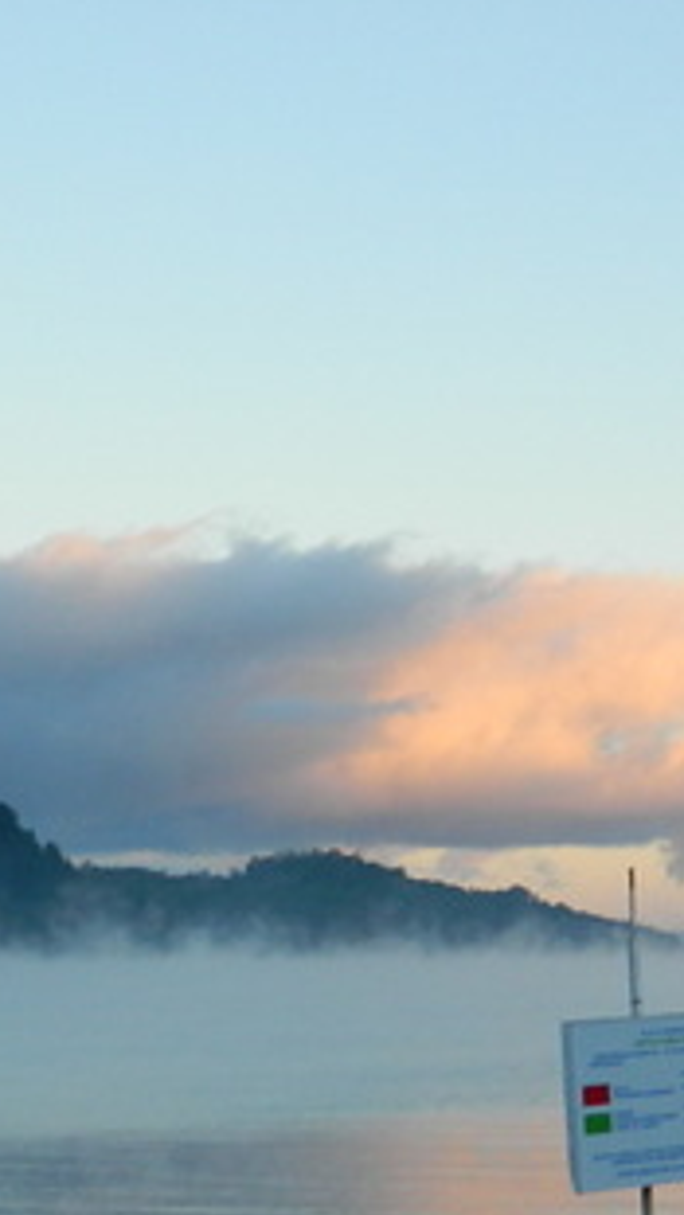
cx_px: 711
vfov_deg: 21.5
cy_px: 988
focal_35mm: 98
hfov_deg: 12.2
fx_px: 3159
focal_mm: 6.2
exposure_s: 1/125
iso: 80
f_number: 3.3
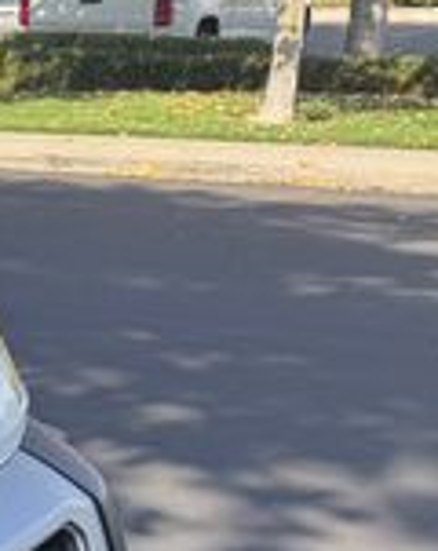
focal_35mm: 112
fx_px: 1822
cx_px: -861
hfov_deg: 10.2
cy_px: 383
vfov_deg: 17.1
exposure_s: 1/1385
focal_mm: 6.76
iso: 100
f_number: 1.78
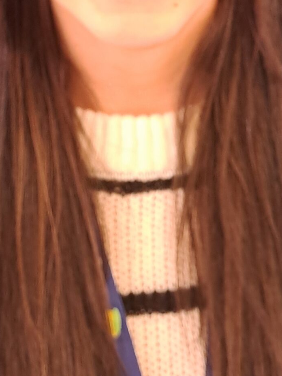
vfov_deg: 26.1
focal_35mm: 69
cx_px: 140
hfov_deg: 21.3
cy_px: -34
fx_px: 749
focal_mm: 4.65
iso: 320
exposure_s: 1/25
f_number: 1.8
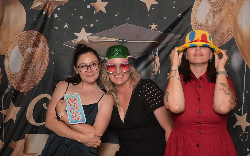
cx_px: 125
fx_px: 319
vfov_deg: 27.5
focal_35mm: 47
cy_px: 76
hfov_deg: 42.8
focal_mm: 30.5
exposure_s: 1/60
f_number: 4.8
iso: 250
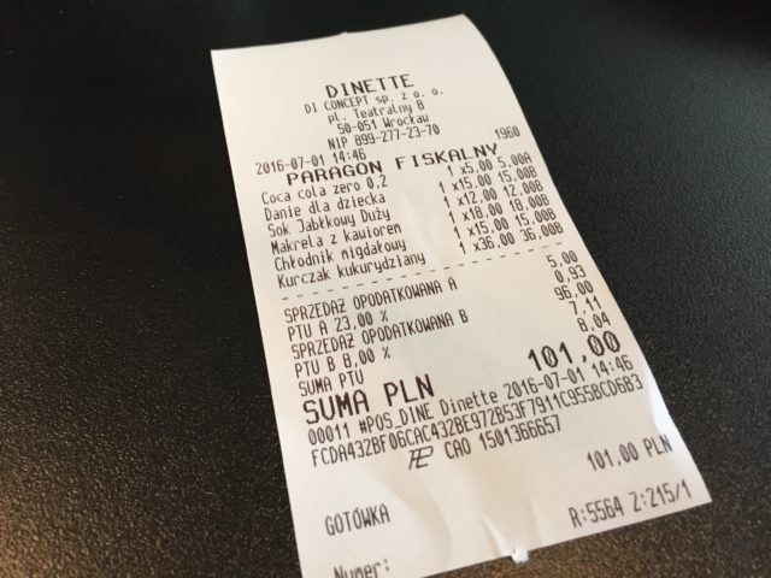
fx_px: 646
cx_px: 386
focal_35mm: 29
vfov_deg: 48.2
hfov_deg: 61.7
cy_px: 289
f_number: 2.2
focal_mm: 4.15
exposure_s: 1/33
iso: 160
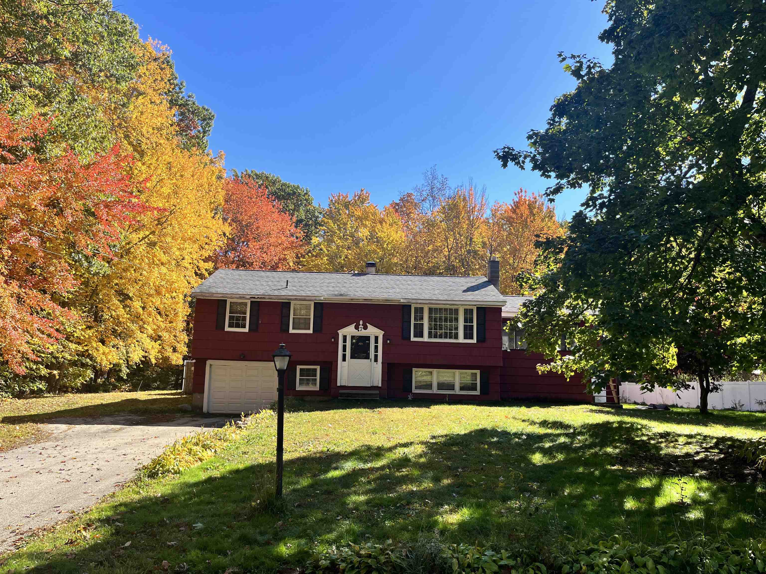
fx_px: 575
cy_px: 287
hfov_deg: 67.3
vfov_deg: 53.1
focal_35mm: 26
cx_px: 383
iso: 50
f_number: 1.6
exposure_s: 1/1558
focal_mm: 5.1
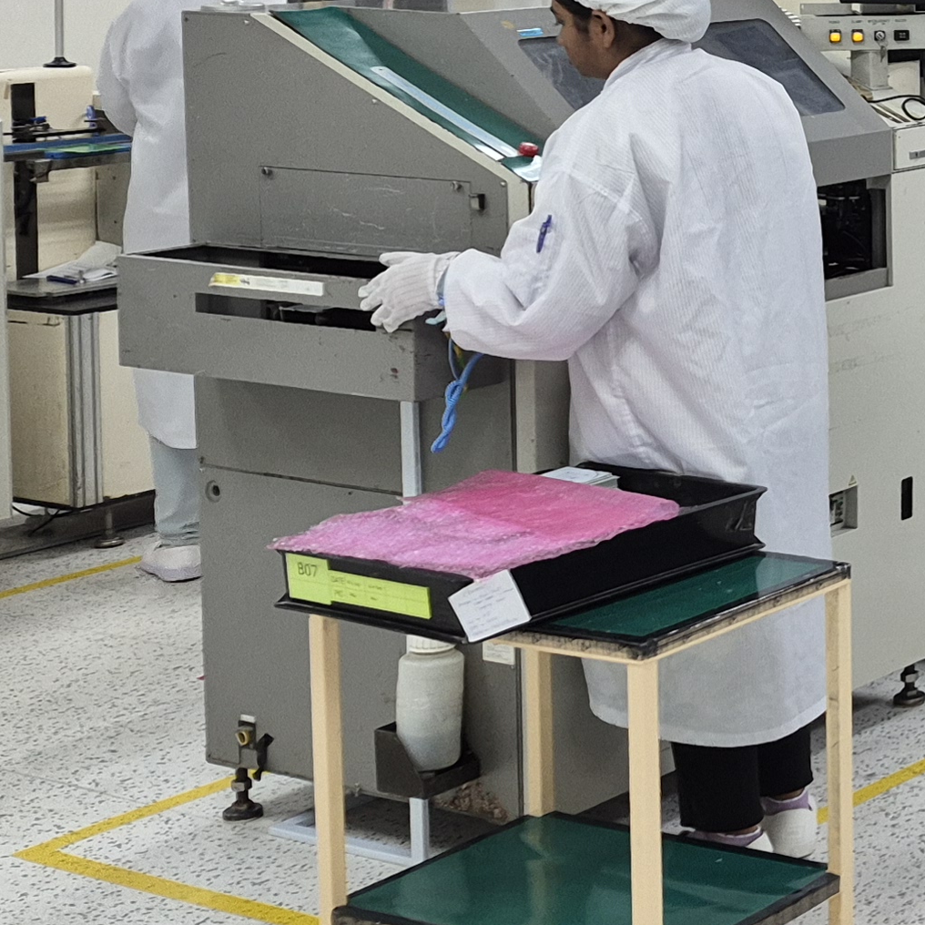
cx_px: 1601
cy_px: 31
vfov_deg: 21.0
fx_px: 2419
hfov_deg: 17.9
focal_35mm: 80
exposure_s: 1/180
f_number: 1.8
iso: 100
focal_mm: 5.4
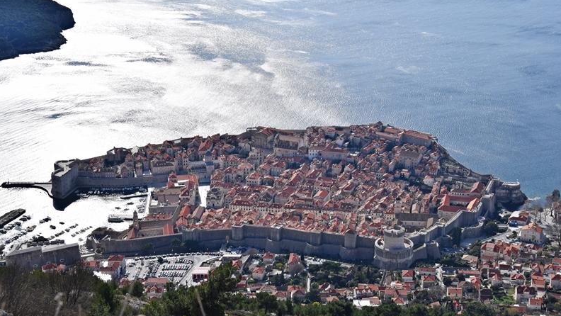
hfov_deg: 37.5
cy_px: 164
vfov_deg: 21.6
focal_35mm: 56
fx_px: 826
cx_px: 282
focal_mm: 35
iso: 200
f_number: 11
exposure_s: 1/500
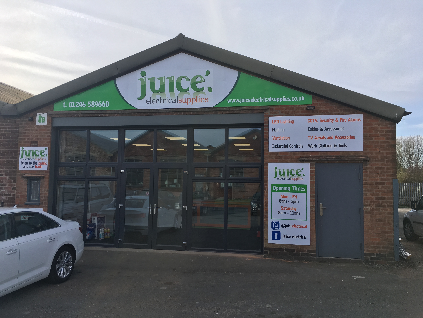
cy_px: 159
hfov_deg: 61.7
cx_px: 212
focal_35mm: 29
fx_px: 354
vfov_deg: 48.2
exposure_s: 1/1012
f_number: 2.2
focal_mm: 4.15
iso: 25
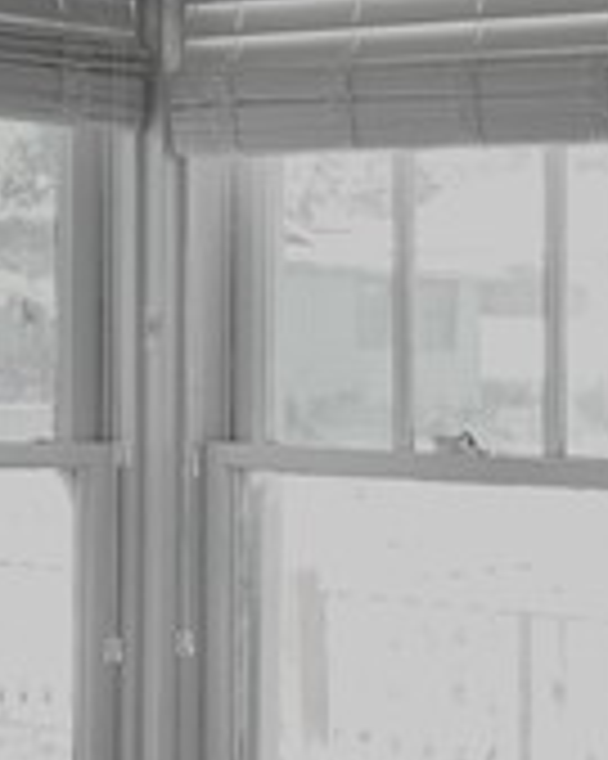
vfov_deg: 14.1
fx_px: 3062
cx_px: 1108
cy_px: 513
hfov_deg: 10.6
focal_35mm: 136
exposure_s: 1/185
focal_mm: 5.4
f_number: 1.8
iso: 25
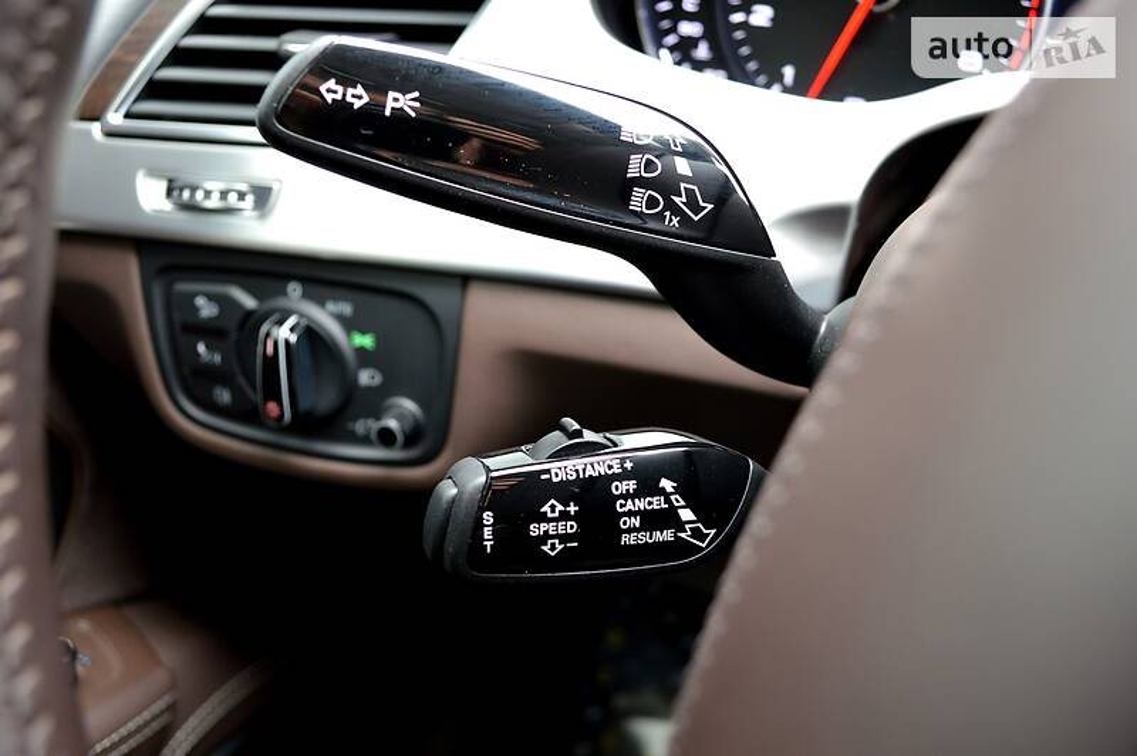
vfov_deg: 43.5
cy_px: 378
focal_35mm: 30
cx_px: 568
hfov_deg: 62.0
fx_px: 947
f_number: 3.8
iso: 400
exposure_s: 1/25
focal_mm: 20
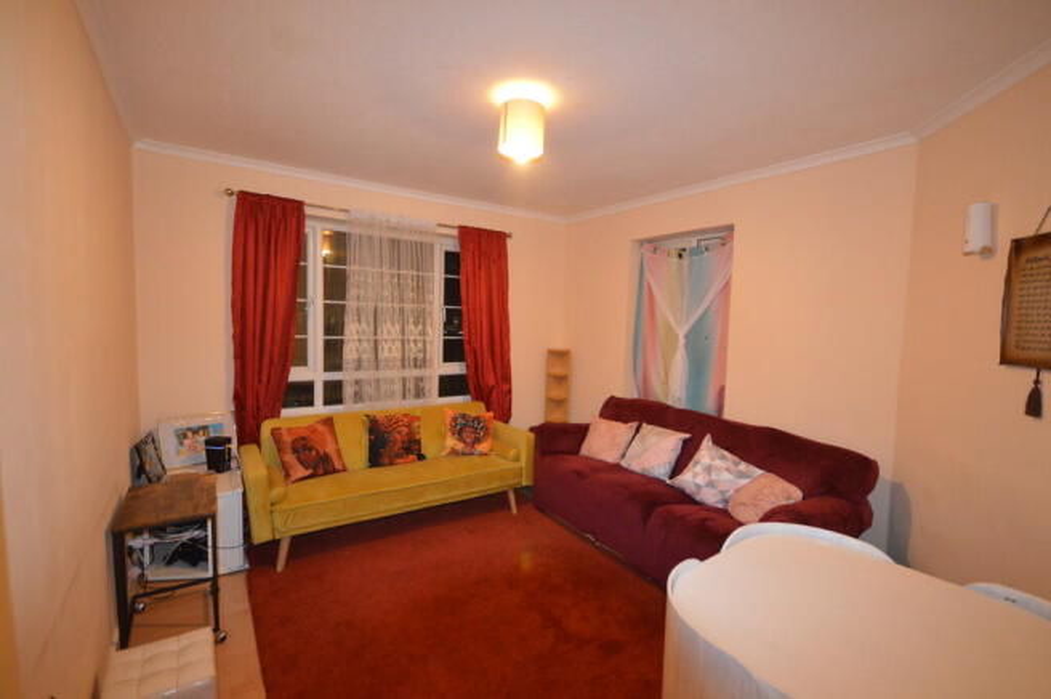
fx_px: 437
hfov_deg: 100.4
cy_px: 350
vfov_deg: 77.2
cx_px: 526
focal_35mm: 15
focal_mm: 10
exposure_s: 1/60
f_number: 4
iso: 2000
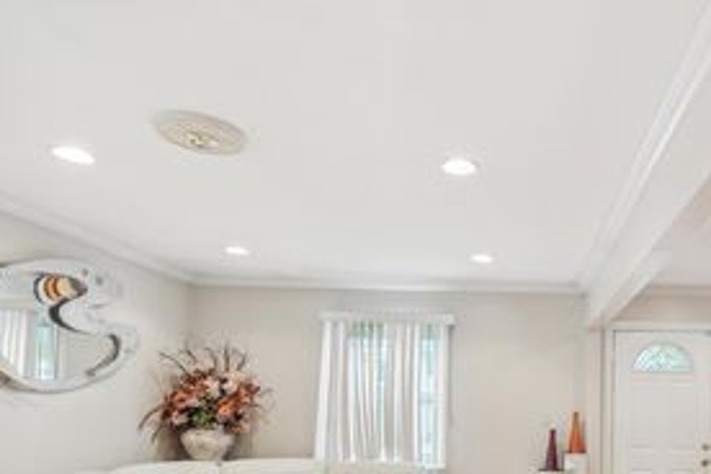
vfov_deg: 42.0
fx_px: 573
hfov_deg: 60.2
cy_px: 408
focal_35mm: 29
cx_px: 533
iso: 800
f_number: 5
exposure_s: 1/80
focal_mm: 16
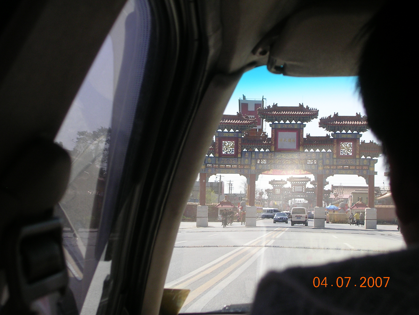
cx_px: 210
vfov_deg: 18.2
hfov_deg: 24.1
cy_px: 158
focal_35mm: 81
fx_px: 980
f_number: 4
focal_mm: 12.3
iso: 50
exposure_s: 1/435
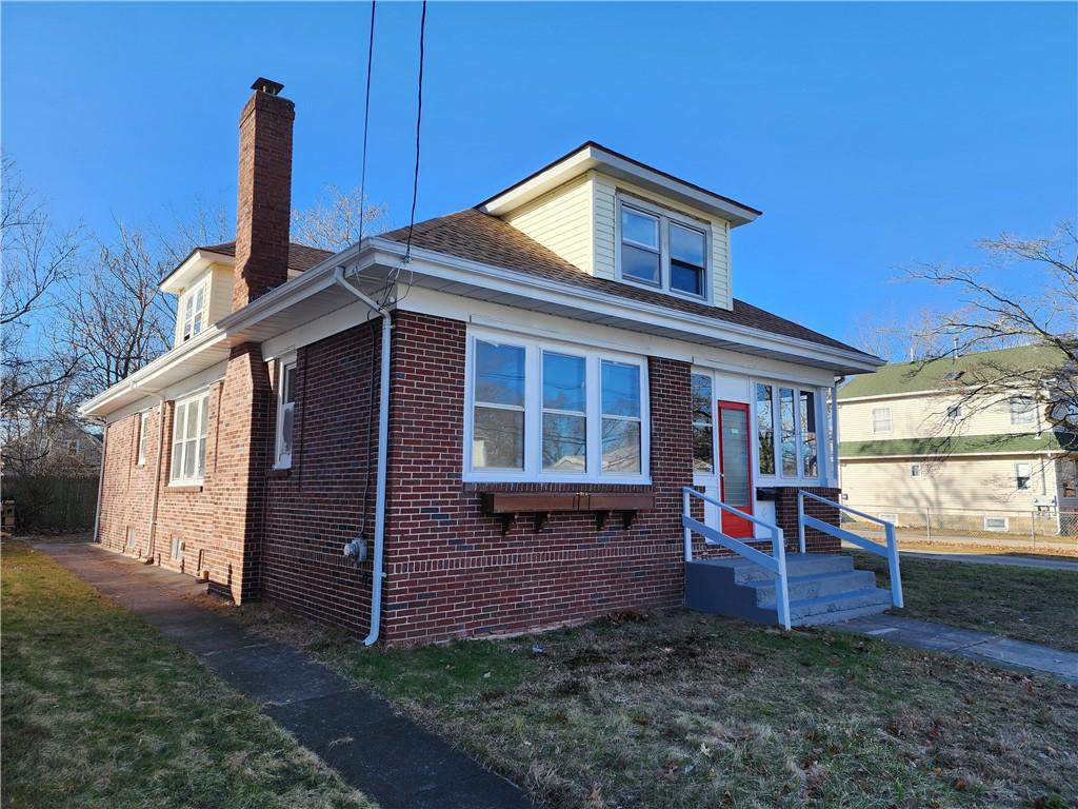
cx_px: 539
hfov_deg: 73.9
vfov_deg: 58.9
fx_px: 716
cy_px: 404
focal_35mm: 23
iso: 12
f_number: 1.8
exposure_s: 1/409
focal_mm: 6.4
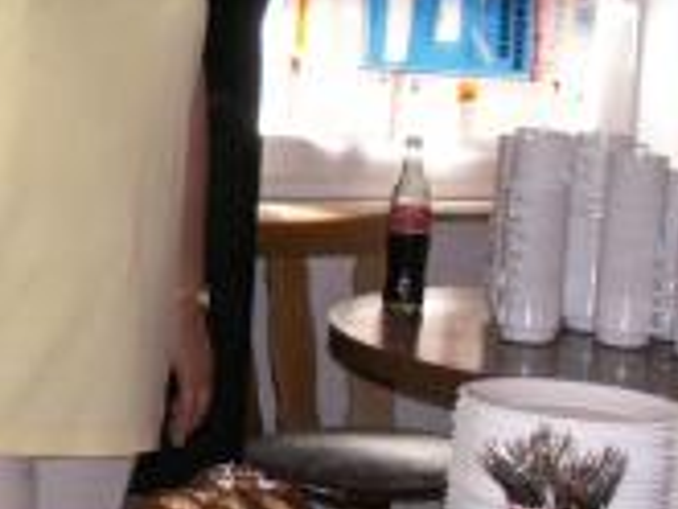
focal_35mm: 136
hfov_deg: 13.9
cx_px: -201
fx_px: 2666
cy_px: 53
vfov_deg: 10.9
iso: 160
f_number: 2.8
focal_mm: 5.86
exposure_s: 1/40
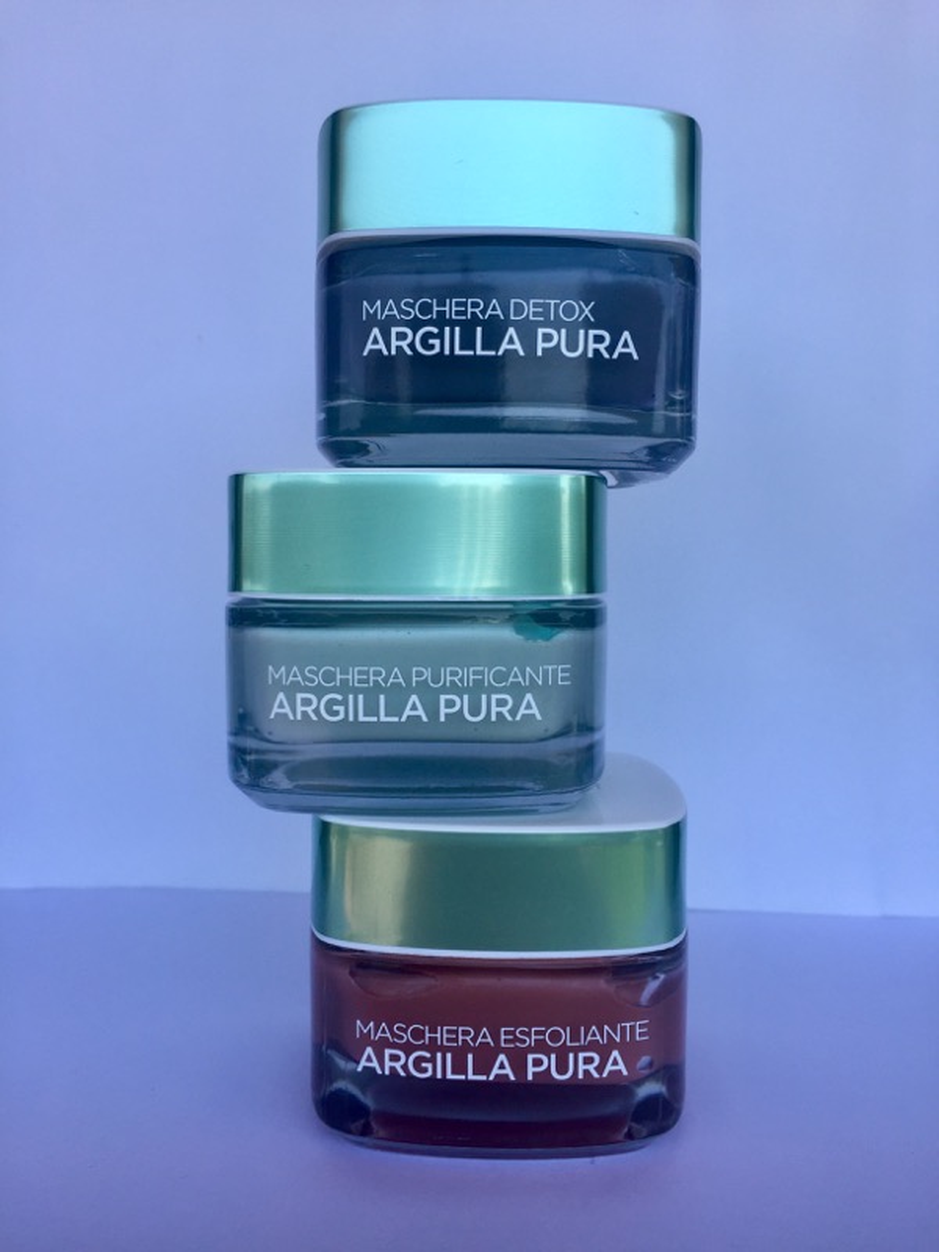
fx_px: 1049
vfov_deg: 61.7
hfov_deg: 48.2
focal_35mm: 29
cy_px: 626
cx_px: 470
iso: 32
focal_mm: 4.15
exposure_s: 1/842
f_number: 2.2
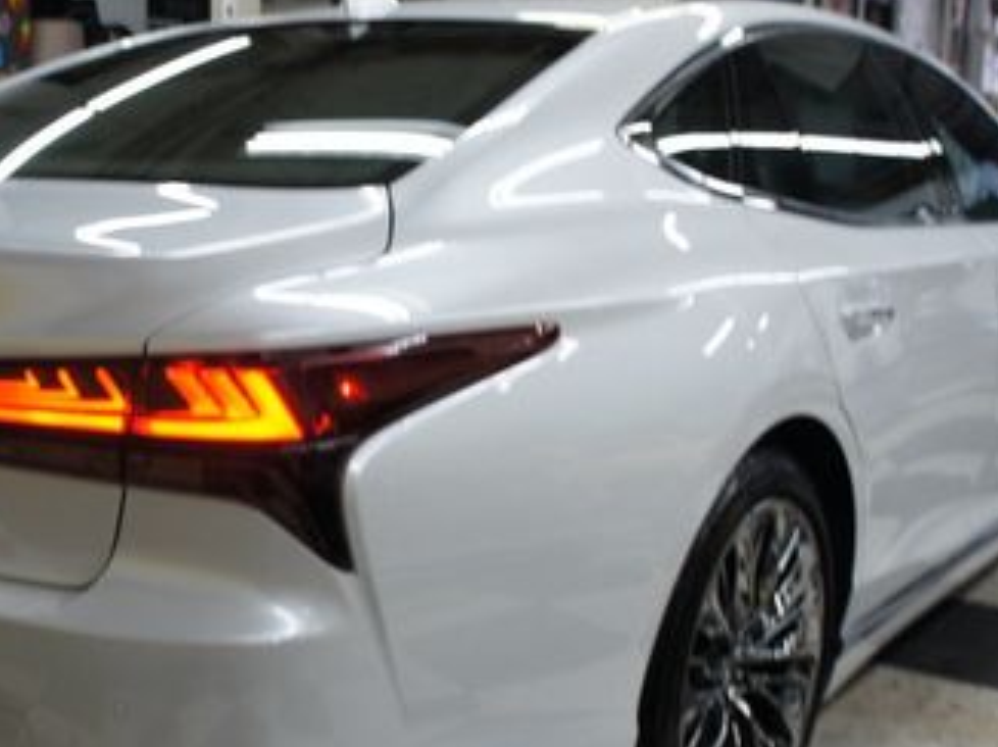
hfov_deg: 36.9
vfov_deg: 28.5
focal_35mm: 51
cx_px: 285
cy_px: 426
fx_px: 1469
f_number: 4
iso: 200
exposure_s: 1/40
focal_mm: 18
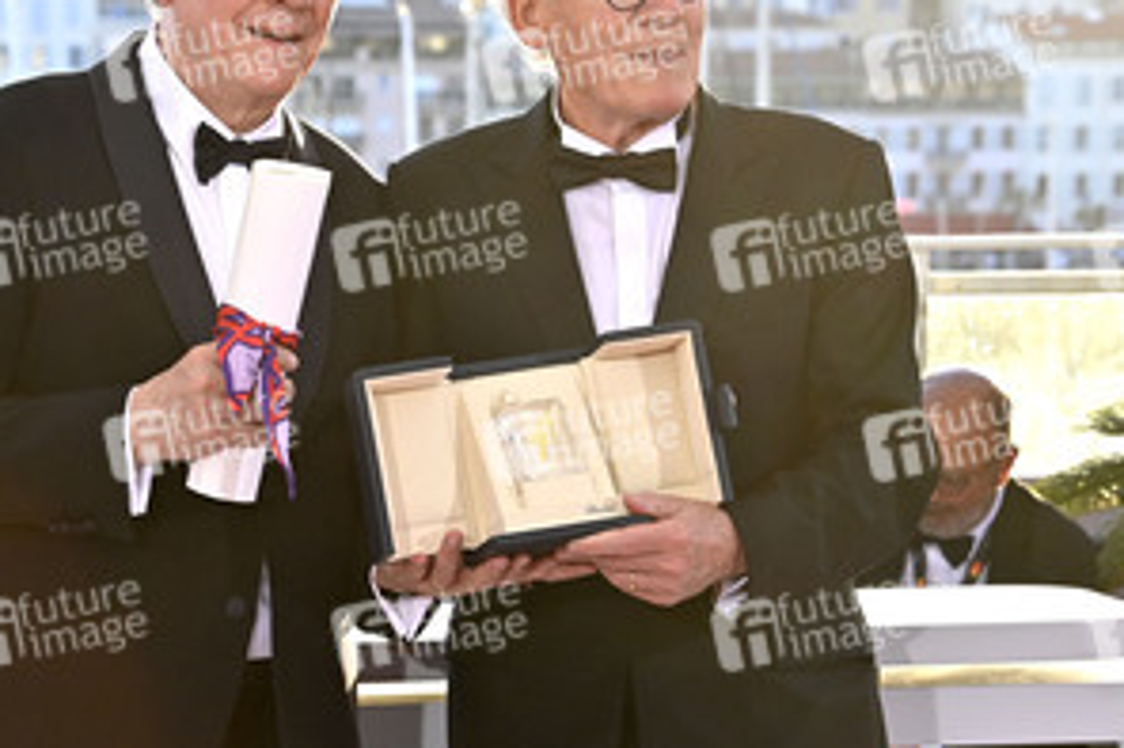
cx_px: 480
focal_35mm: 186
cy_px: 342
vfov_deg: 7.4
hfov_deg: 11.1
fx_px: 5804
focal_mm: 122
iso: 800
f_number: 8
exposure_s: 1/250
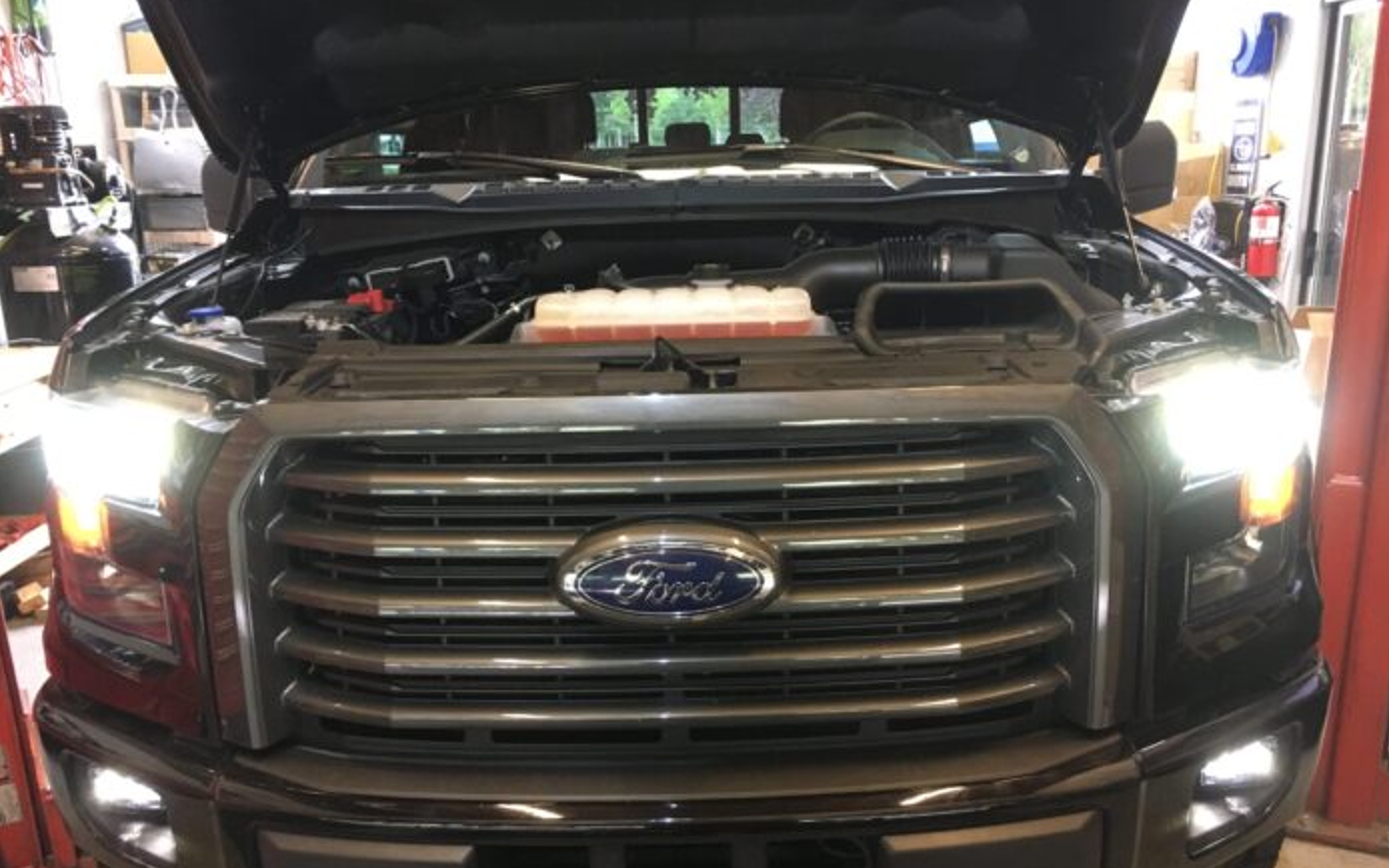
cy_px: 511
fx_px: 1174
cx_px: 699
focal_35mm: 31
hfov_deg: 61.2
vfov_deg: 40.5
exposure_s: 1/20
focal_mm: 4.15
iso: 200
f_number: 2.2
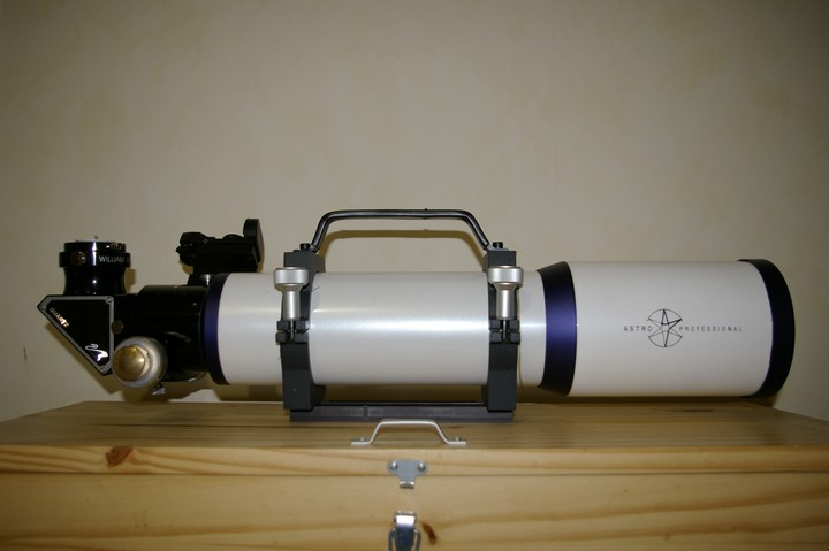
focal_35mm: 32
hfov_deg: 59.5
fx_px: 725
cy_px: 276
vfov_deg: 41.7
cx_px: 414
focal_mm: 21
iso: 200
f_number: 4
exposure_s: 1/30
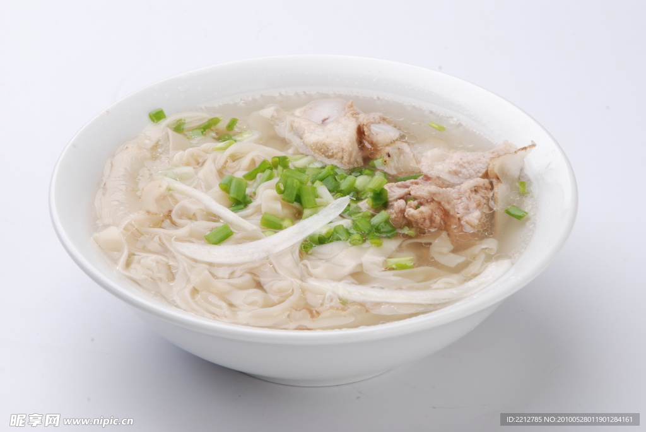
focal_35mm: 150
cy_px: 216
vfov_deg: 9.2
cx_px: 323
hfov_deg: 13.7
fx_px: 2694
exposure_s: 1/60
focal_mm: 100
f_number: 22
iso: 200
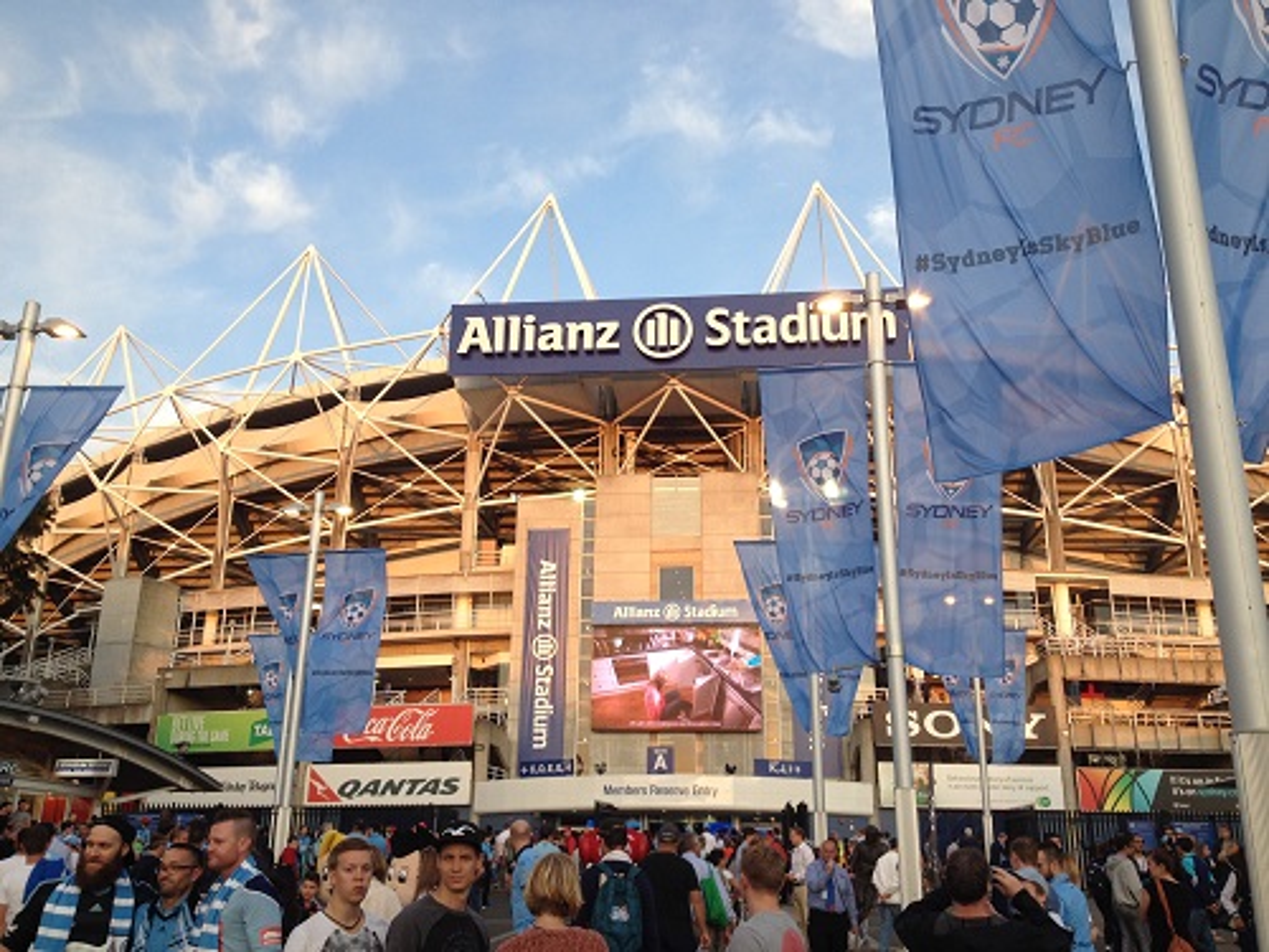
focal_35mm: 35
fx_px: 1283
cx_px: 634
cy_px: 476
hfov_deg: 52.6
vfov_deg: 40.7
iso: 50
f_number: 2.4
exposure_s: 1/161
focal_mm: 4.28
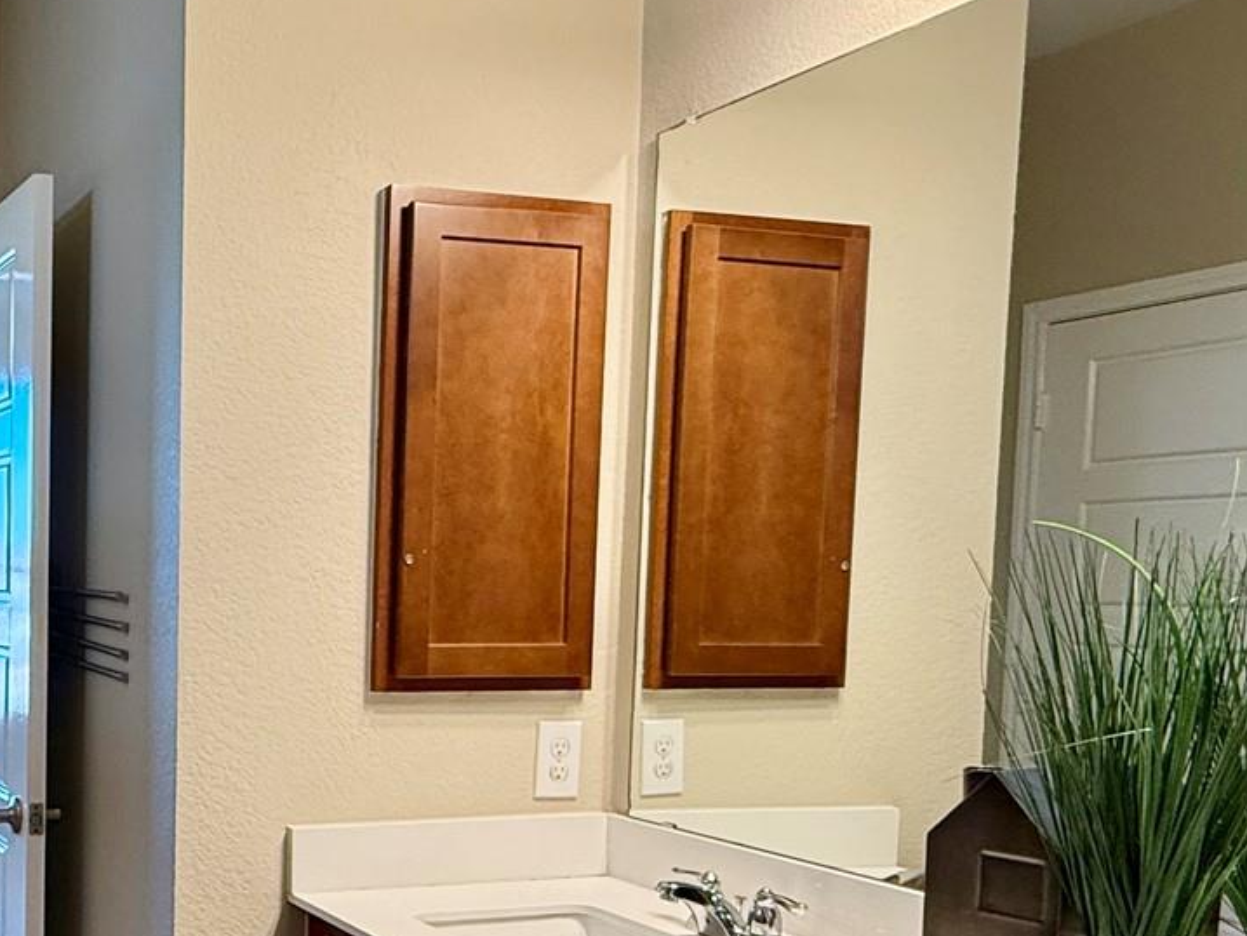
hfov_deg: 40.9
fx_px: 1441
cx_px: 3
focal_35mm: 40
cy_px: 670
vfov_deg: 35.4
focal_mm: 2.22
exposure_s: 1/120
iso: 160
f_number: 2.2
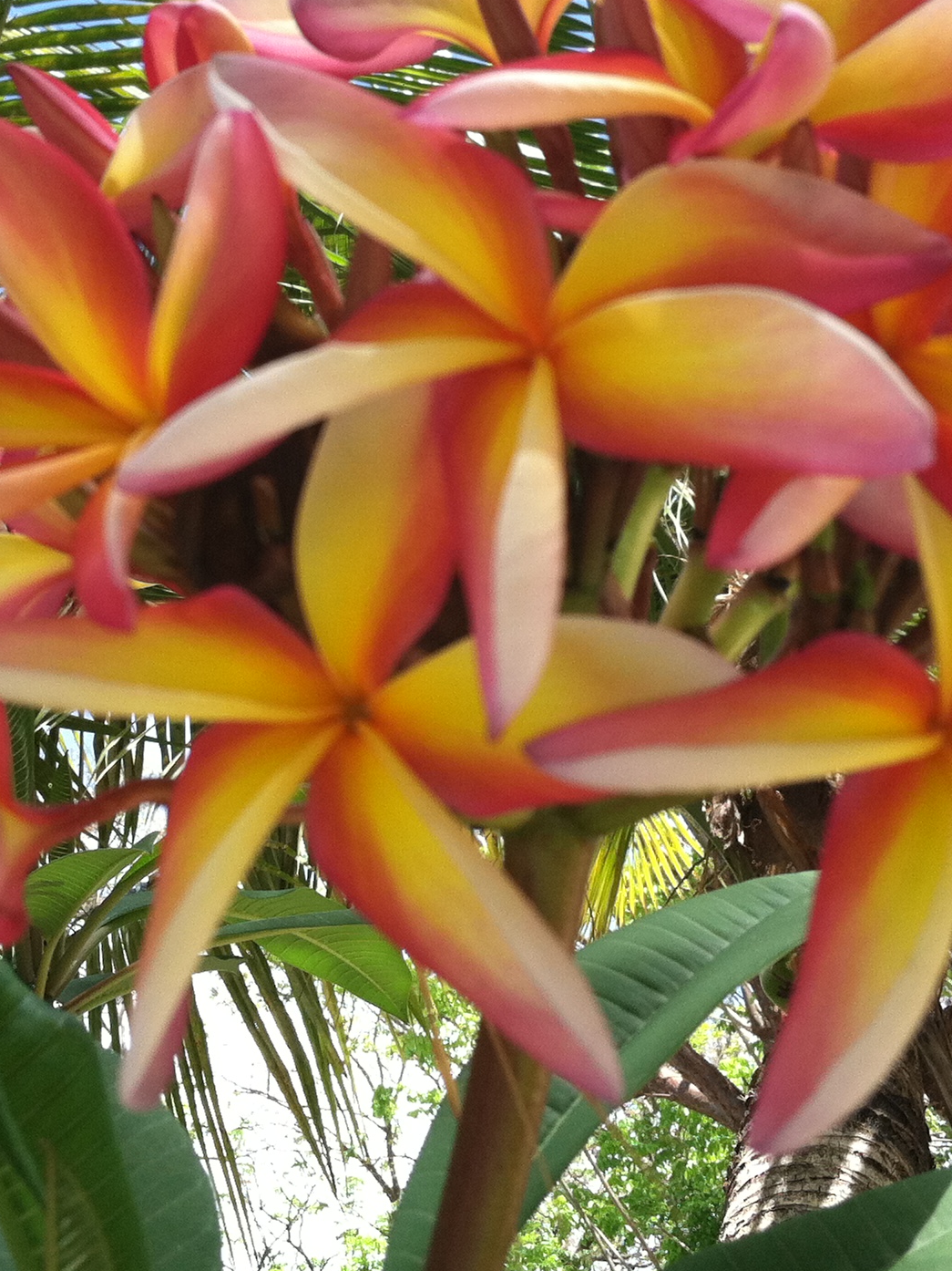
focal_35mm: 65
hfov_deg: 22.6
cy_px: 426
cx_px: 397
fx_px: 2384
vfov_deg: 29.6
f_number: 2.8
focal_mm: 3.85
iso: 80
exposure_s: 1/364
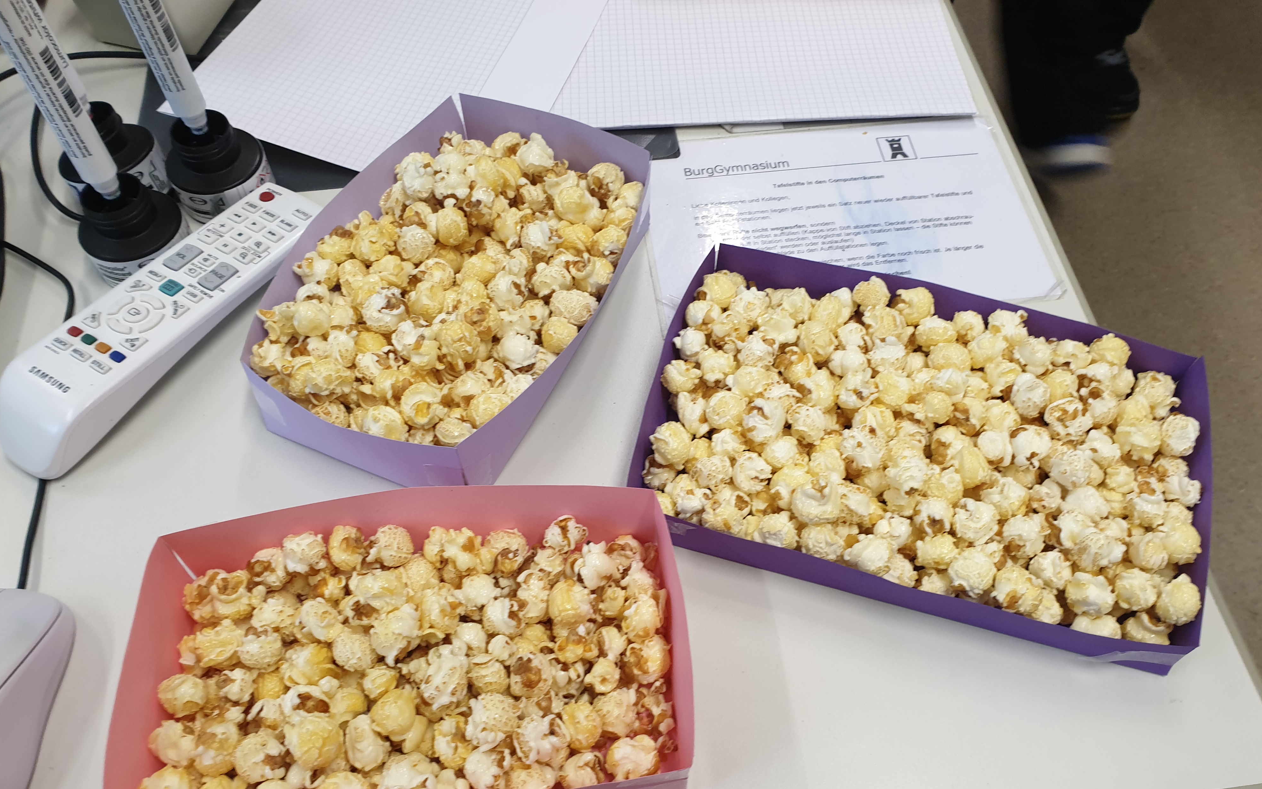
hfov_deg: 66.5
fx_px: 963
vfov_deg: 44.3
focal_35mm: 28
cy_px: 471
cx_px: 638
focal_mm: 4.3
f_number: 2.4
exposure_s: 1/50
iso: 125
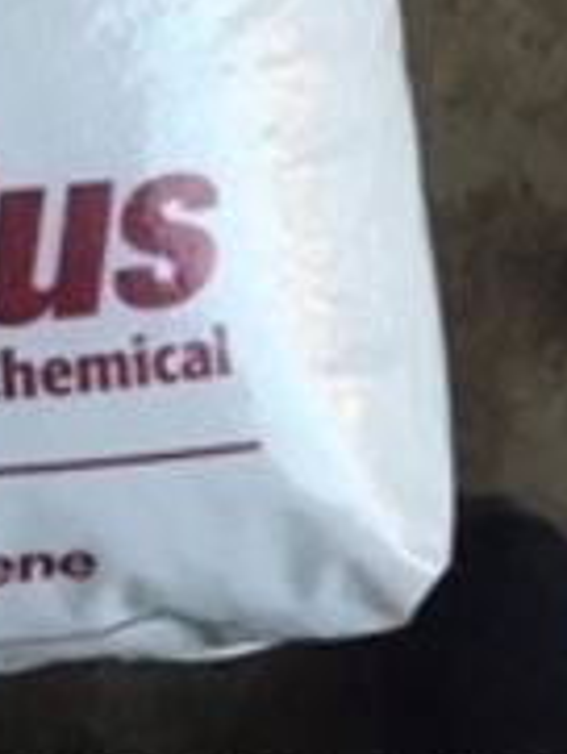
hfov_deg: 14.2
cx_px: -325
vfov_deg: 18.2
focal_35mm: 96
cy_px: -367
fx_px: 2094
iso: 64
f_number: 2.2
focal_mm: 4.15
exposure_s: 1/33
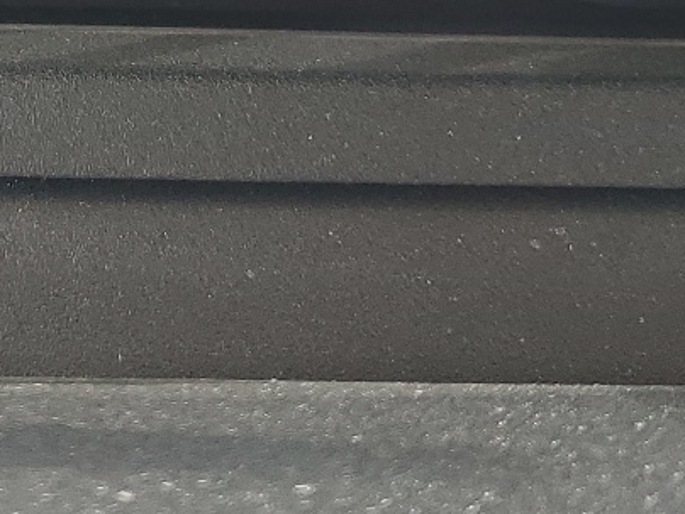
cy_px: -349
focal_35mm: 103
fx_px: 2038
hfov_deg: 18.4
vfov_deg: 13.2
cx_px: -46
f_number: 1.5
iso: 51
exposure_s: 1/120
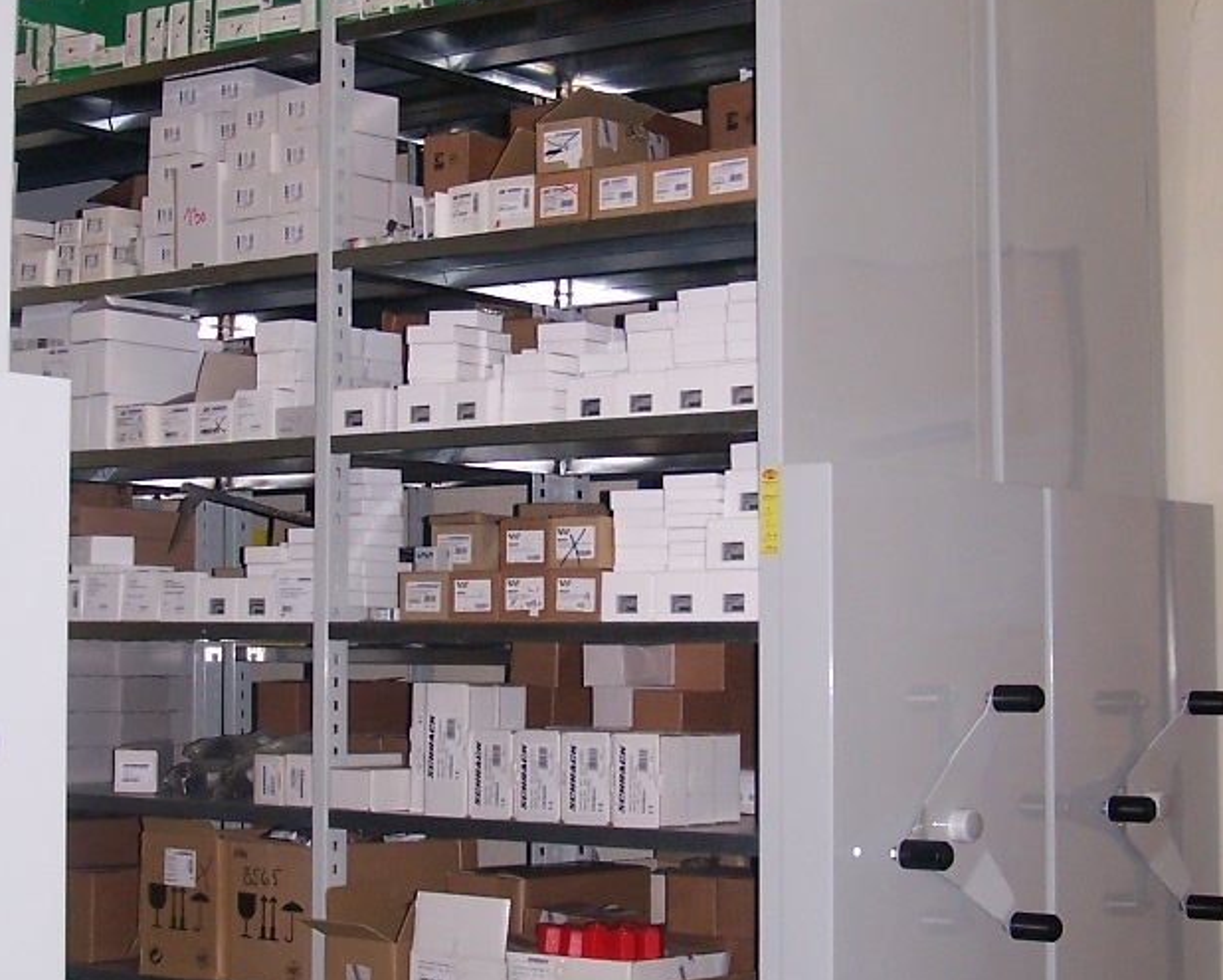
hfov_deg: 26.3
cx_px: 473
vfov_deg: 21.3
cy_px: 497
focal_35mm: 72
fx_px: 2607
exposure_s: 1/60
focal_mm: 6.3
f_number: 2.8
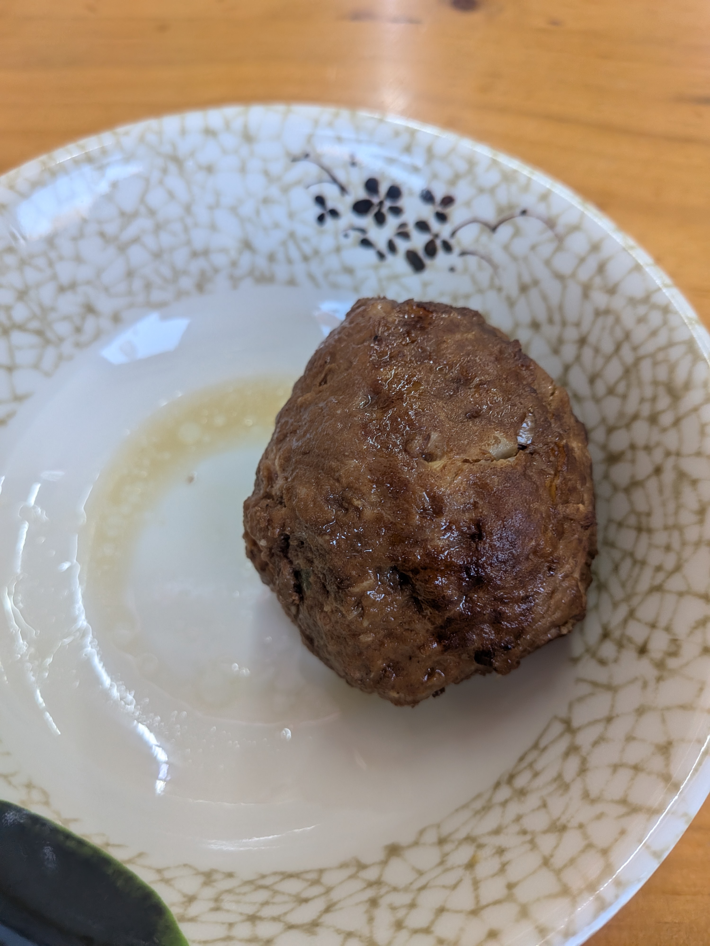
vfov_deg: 71.6
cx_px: 355
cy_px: 473
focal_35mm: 24
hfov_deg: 56.8
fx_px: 656
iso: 67
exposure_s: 1/100
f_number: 1.7
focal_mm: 4.53
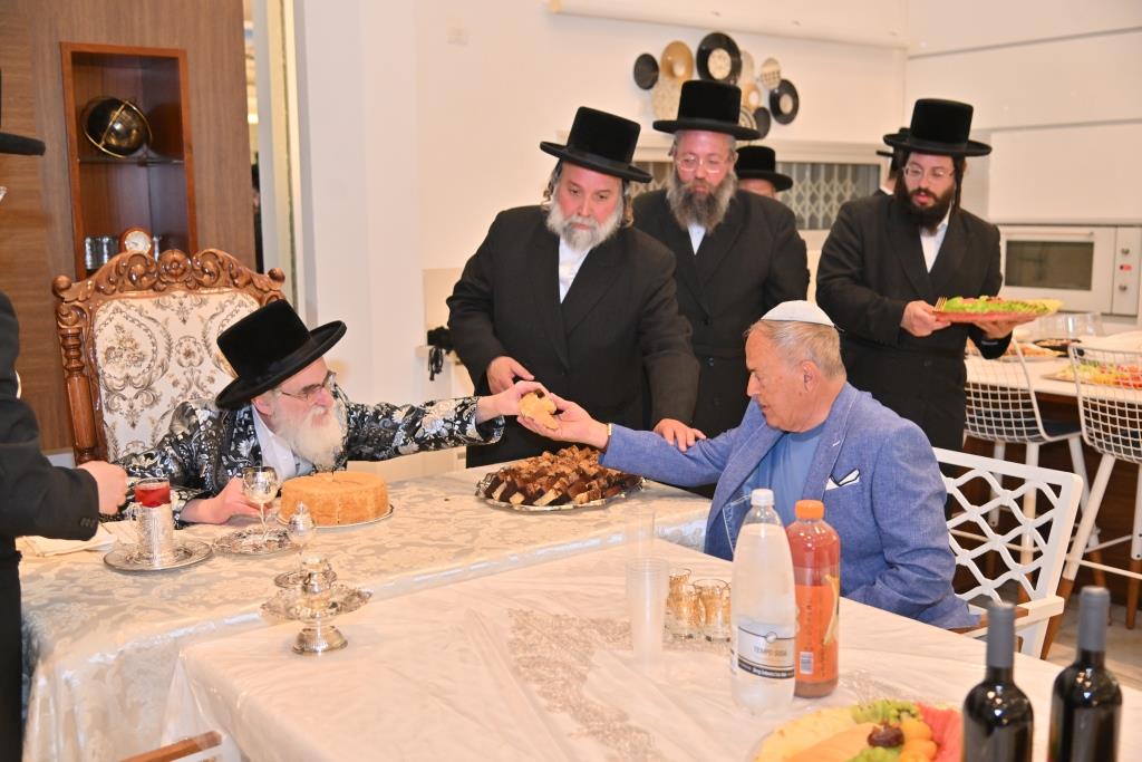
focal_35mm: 38
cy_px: 381
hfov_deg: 50.7
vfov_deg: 35.1
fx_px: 1206
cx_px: 571
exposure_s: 1/200
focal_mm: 38
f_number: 4
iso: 1000
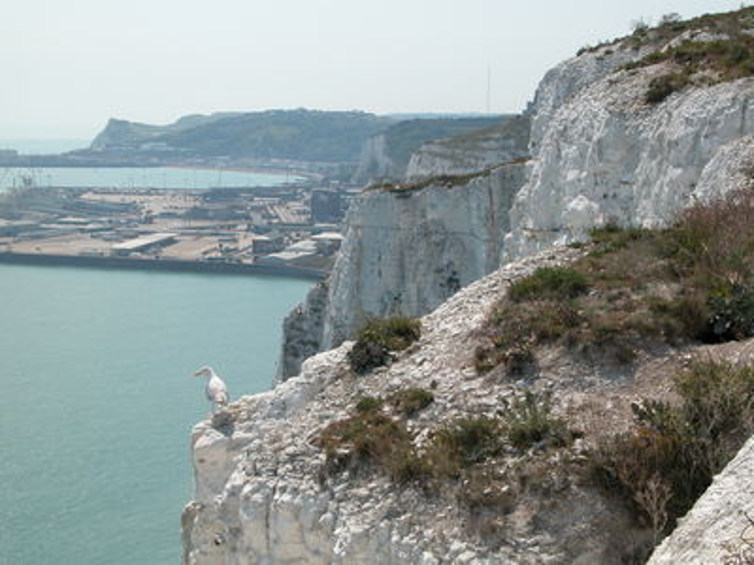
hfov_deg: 25.0
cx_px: 377
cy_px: 282
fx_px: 1699
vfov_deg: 18.9
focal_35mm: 78
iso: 100
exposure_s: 1/486
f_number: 6.8
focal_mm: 19.9
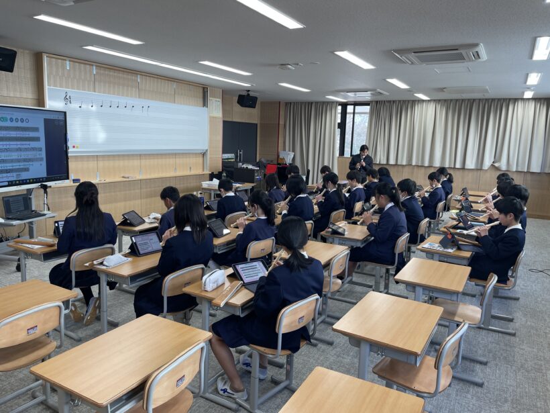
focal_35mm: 26
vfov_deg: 53.1
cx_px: 275
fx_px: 413
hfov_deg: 67.3
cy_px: 206
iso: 64
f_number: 1.6
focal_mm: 4.2
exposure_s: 1/121
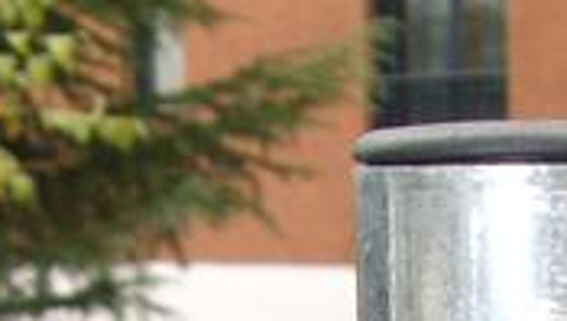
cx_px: 340
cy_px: 783
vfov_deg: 6.5
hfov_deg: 12.1
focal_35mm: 177
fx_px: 2665
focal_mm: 6.2
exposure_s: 1/100
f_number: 2.7
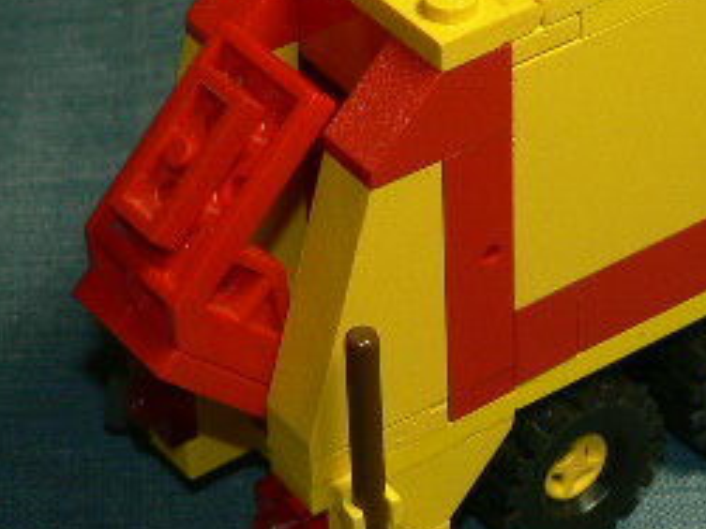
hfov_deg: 12.4
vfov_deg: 9.4
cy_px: 93
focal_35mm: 158
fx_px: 3221
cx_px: 689
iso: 100
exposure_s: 1/60
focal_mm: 10.4
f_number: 3.2
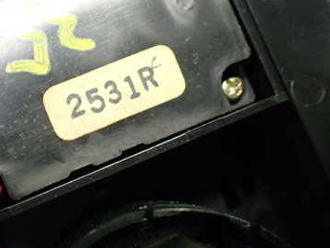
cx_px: 93
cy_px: 110
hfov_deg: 37.5
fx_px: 477
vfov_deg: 29.1
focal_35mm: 50
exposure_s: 1/60
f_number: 2.3
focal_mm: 5.4
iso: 800
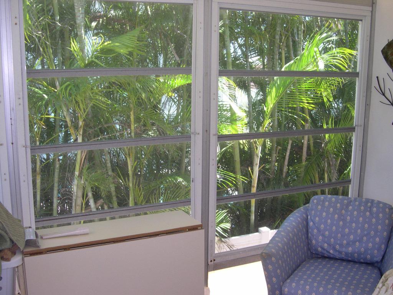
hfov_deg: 49.0
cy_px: 148
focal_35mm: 38
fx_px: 431
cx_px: 196
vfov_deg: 37.7
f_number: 2.8
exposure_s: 1/32.4
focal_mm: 8
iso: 100
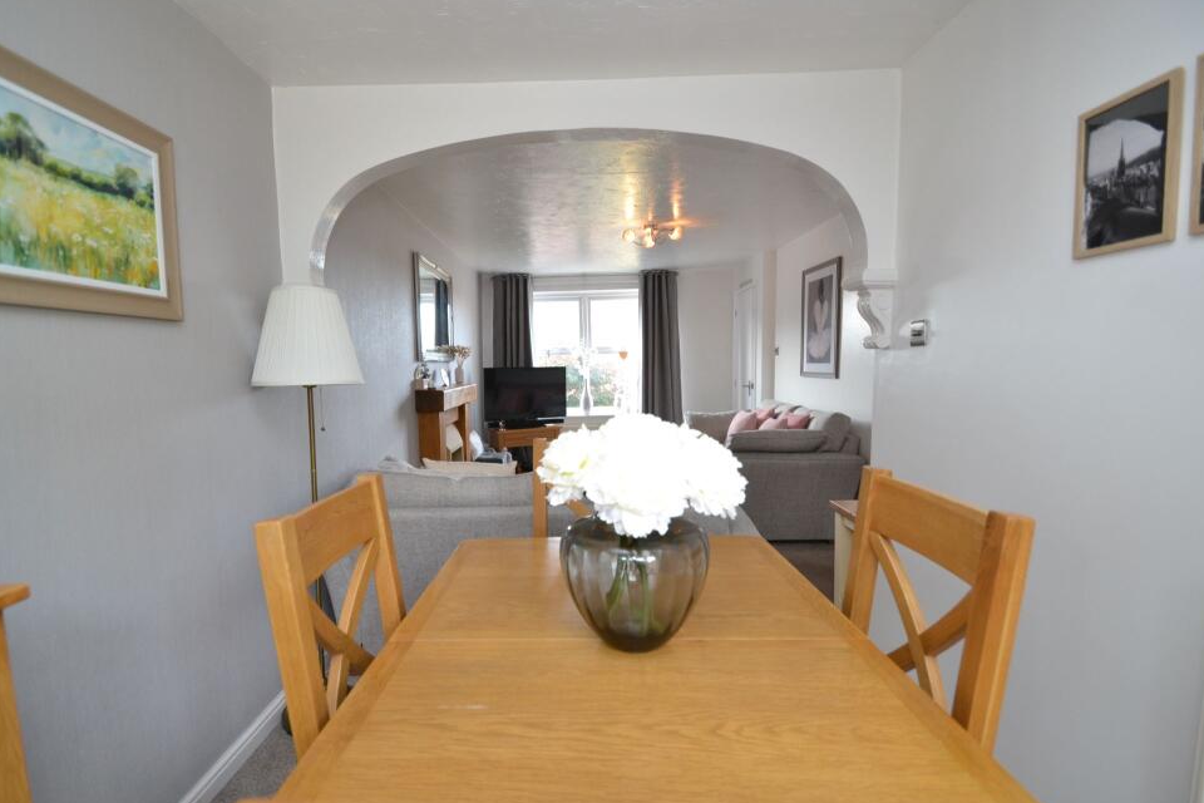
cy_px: 416
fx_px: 535
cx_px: 578
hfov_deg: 96.7
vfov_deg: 73.7
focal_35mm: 16
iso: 500
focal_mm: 10
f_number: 3.5
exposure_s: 1/60
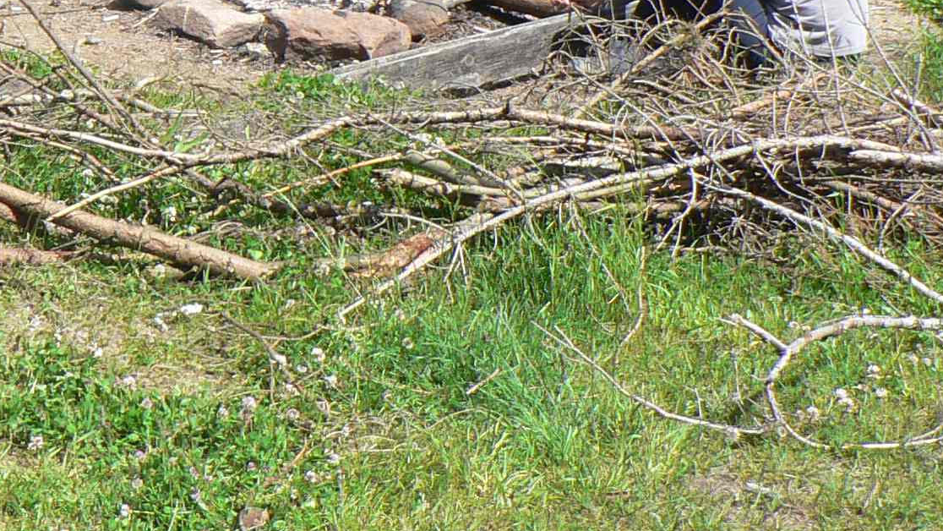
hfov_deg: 22.5
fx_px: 2251
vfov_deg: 13.2
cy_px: -75
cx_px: -47
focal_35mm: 90
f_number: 4
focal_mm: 6
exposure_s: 1/400
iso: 80
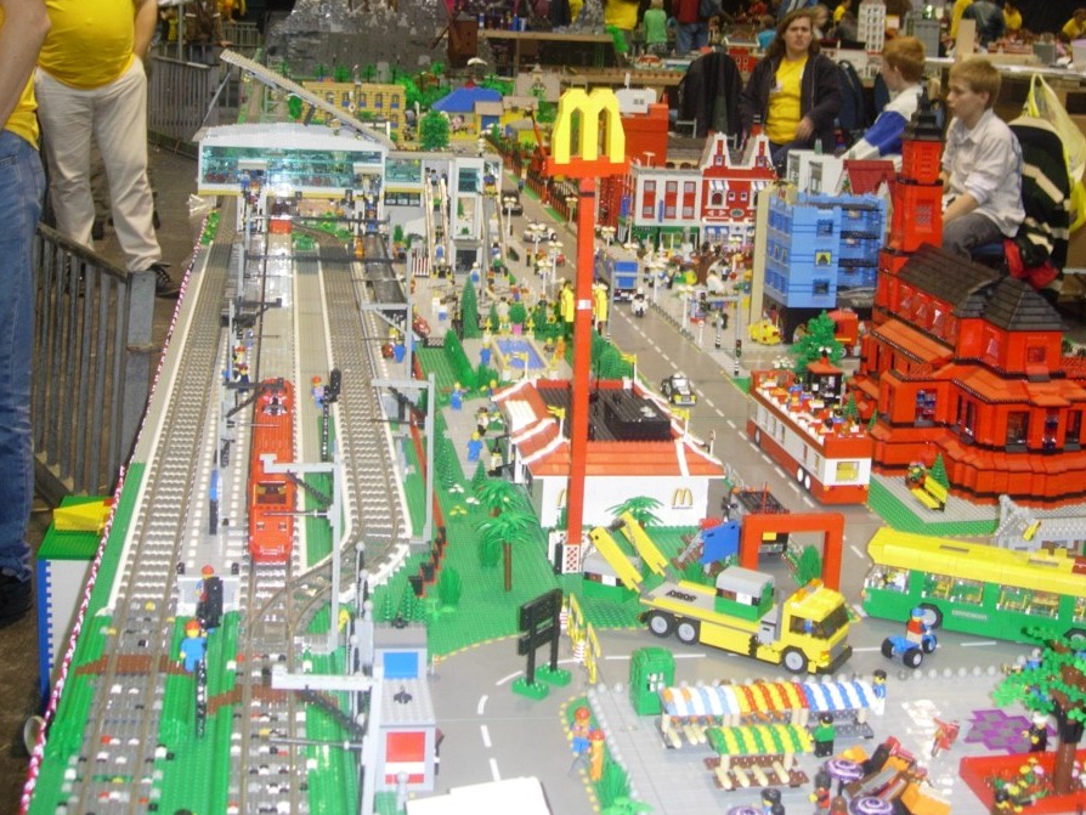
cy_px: 219
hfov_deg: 37.5
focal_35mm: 51
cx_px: 543
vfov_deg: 28.2
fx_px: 1600
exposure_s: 1/15.1
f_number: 2.8
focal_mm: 7.8
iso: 79
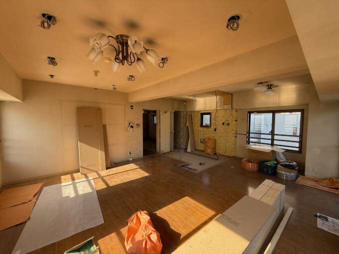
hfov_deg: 102.1
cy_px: 127
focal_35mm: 14
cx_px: 170
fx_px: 137
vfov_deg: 85.7
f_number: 2.2
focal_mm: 2.22
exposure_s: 1/136
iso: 64
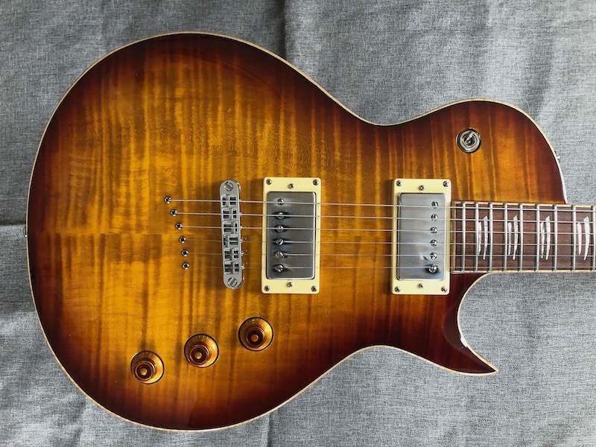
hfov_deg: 63.4
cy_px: 224
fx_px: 482
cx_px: 298
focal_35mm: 28
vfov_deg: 49.7
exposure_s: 1/13
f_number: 1.8
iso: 100
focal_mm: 3.99
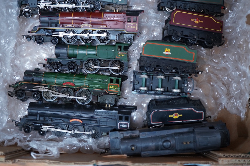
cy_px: 83
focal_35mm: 45
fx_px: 312
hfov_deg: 43.6
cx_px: 125
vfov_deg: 29.9
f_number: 3.5
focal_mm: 30
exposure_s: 1/125
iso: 1250
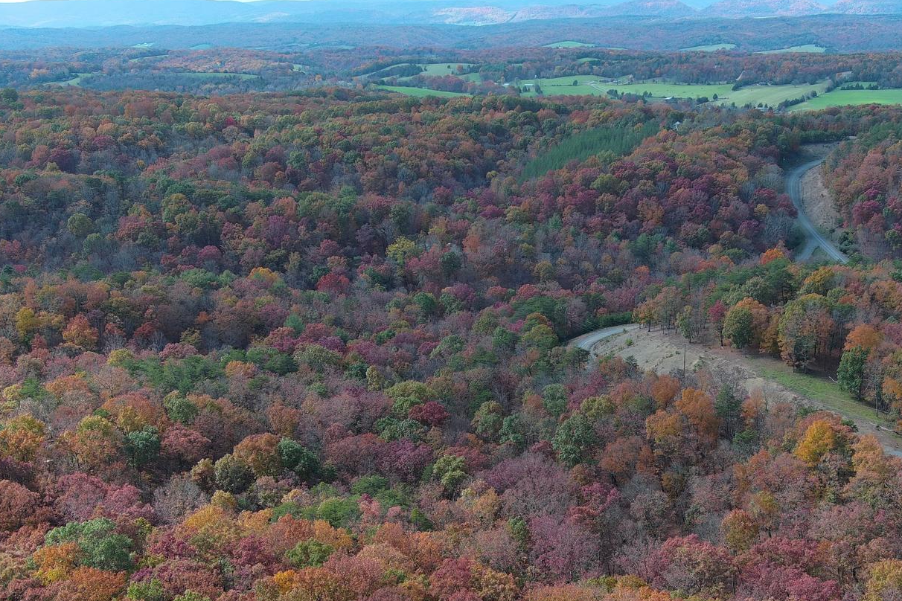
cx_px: 540
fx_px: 1228
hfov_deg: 40.2
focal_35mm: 49
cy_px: 427
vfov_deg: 27.3
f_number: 2.8
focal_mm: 10.57
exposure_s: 1/422
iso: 100
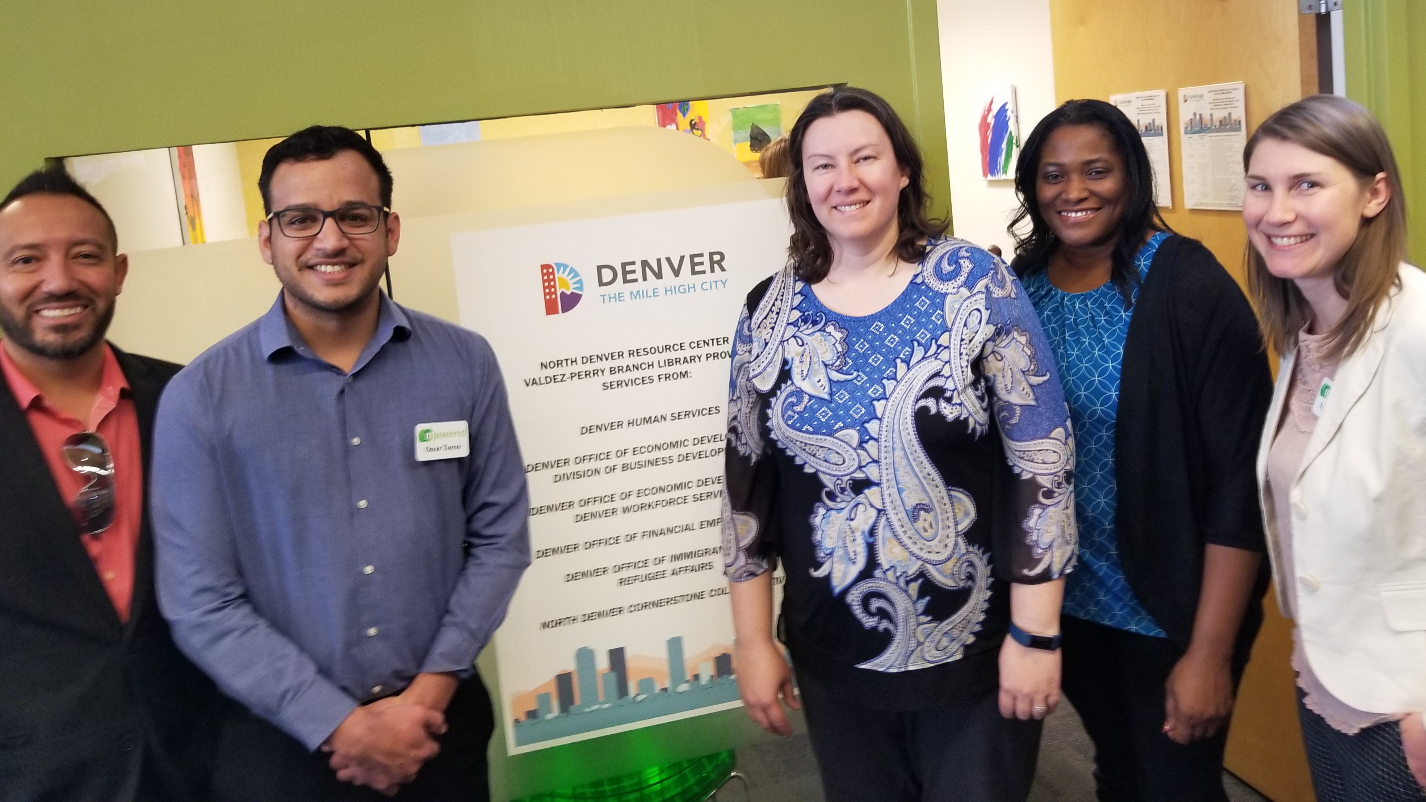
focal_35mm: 29
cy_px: 255
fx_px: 1097
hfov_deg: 66.1
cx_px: 717
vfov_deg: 39.6
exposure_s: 1/60
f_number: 1.7
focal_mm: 4.3
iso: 160
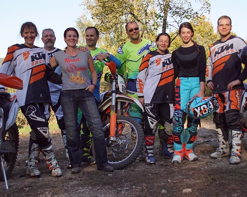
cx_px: 134
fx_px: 329
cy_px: 100
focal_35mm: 45
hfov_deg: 41.1
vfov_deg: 33.4
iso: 100
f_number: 4.5
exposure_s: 1/160
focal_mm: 26
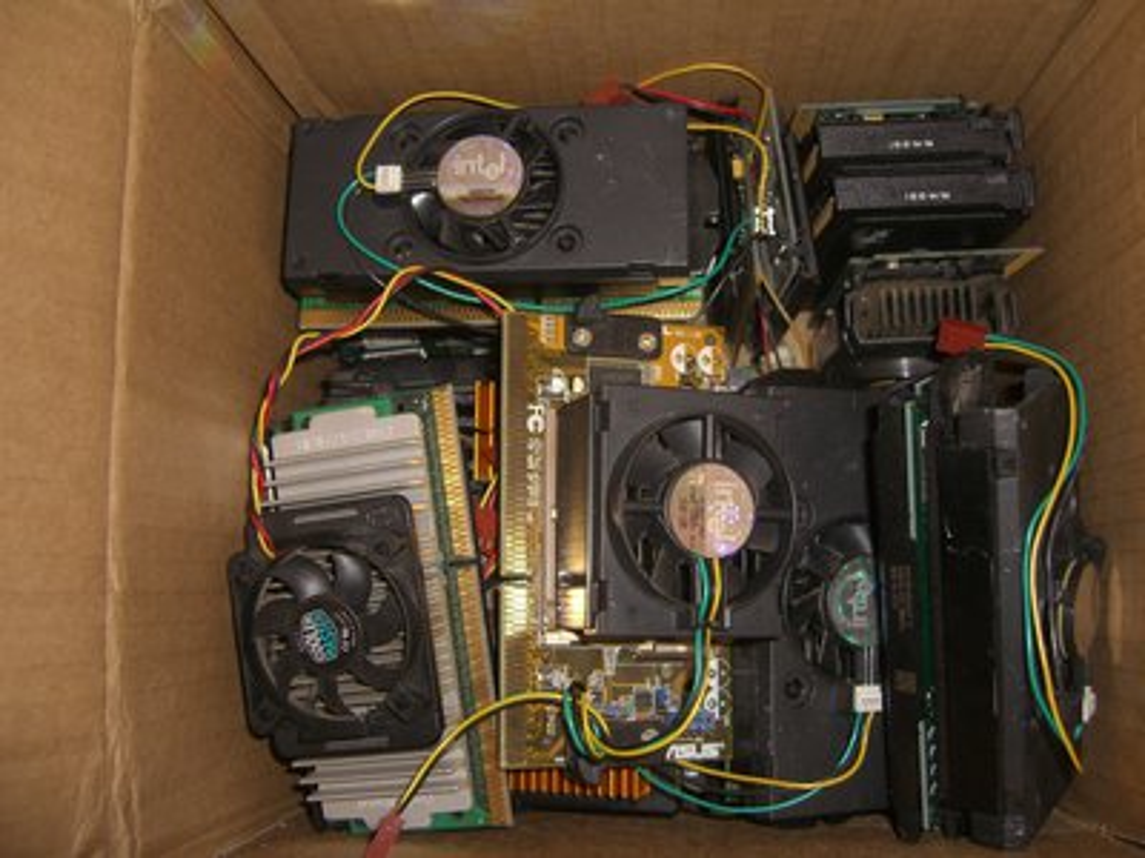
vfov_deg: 37.7
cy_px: 429
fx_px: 1257
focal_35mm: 38
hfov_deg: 49.0
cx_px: 572
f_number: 2.8
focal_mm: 7.9
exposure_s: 1/60
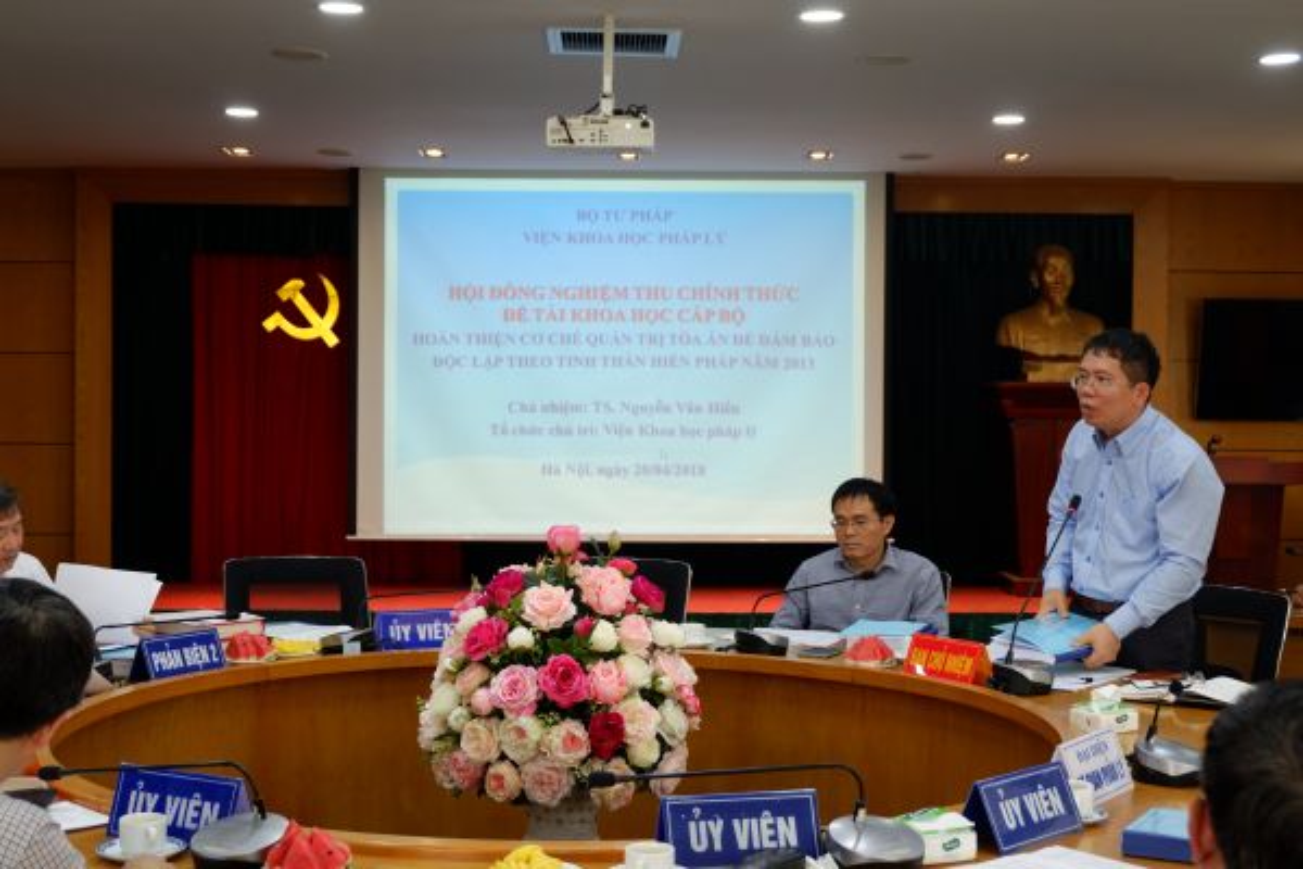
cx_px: 652
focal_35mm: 51
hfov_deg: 38.9
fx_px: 1846
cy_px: 434
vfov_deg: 26.5
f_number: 5
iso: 800
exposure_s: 1/70
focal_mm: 34
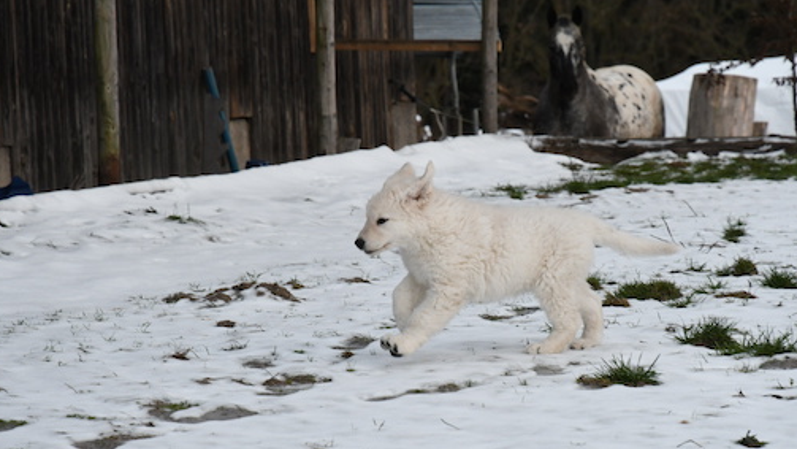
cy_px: 263
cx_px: 453
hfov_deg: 14.3
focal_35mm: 150
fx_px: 3170
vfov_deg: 8.1
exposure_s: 1/640
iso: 1250
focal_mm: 80
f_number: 5
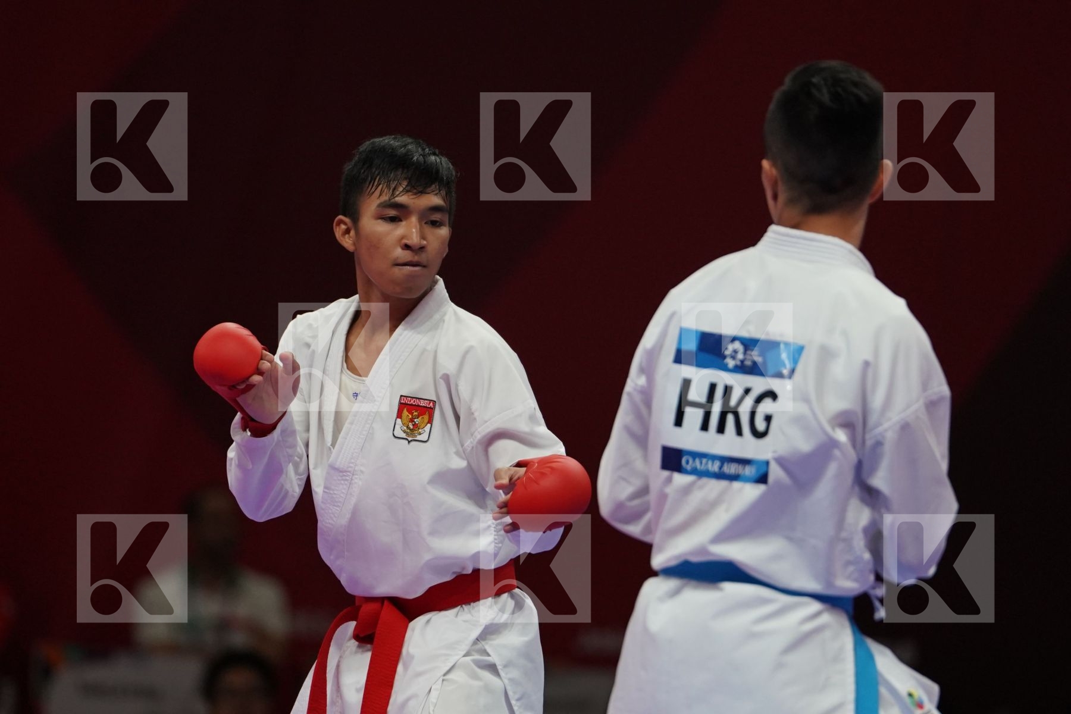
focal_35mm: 420
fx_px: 12494
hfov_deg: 4.9
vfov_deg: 3.3
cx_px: 536
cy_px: 357
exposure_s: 1/1000
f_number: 4
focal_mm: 280
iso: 2000
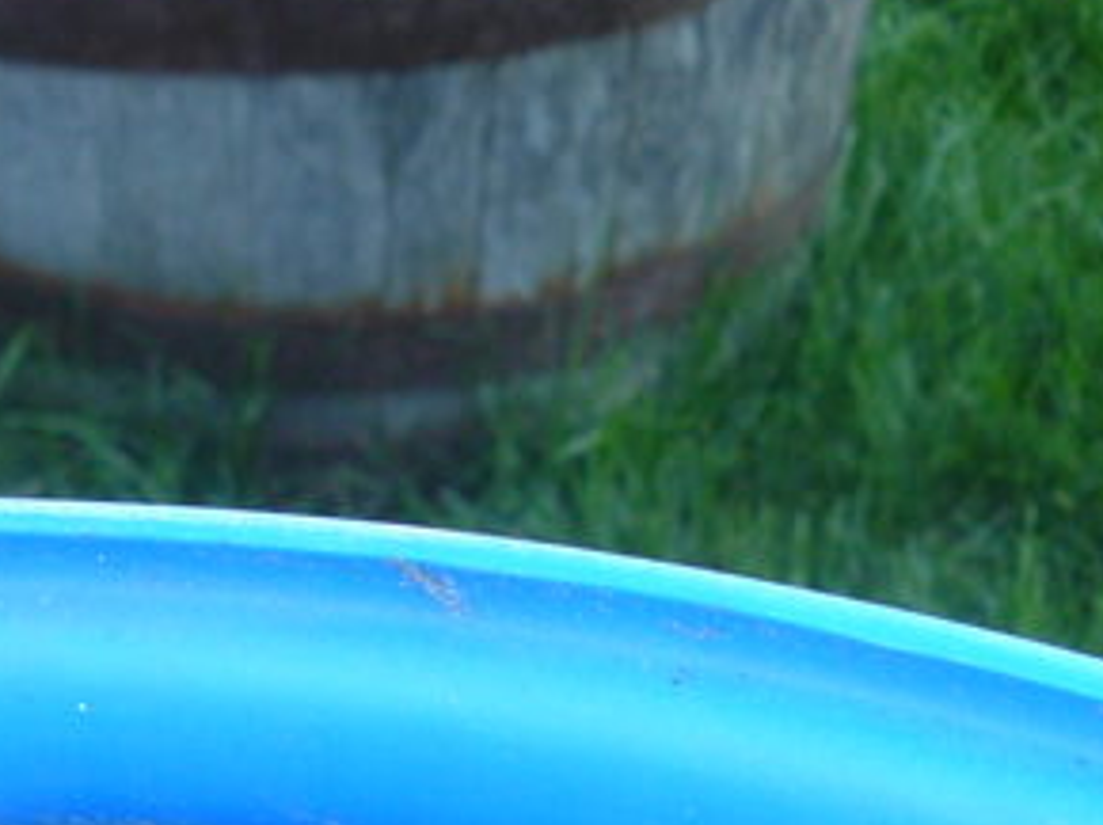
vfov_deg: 9.8
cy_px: 1084
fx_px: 4744
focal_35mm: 149
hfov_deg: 13.1
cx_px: 34
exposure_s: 1/60
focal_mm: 9.1
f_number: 2.8
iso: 100
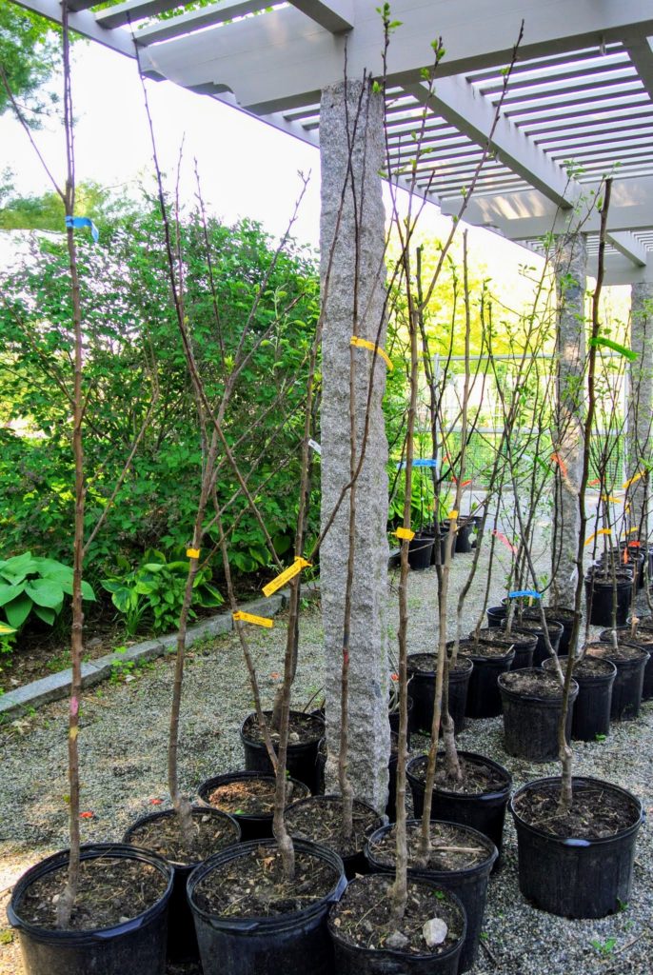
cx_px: 326
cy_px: 488
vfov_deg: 61.9
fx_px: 813
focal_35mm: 30
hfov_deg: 43.7
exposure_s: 1/60
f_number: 3.5
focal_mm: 11.4
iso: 100
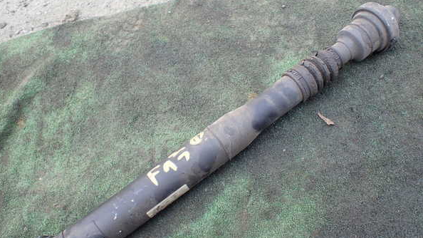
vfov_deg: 35.5
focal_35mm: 33
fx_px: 370
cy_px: 140
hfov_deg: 59.5
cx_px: 210
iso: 100
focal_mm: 5.4
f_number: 2.3
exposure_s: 1/200
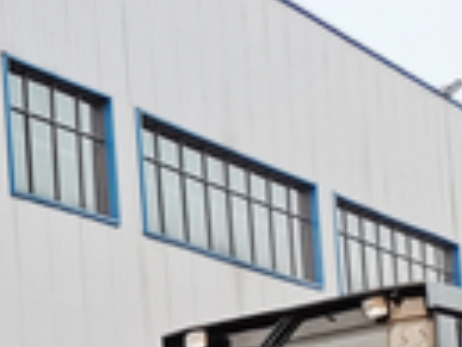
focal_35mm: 121
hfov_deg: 13.0
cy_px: 619
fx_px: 1616
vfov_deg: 11.4
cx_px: -598
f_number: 1.8
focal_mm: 4.75
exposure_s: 1/100
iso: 50
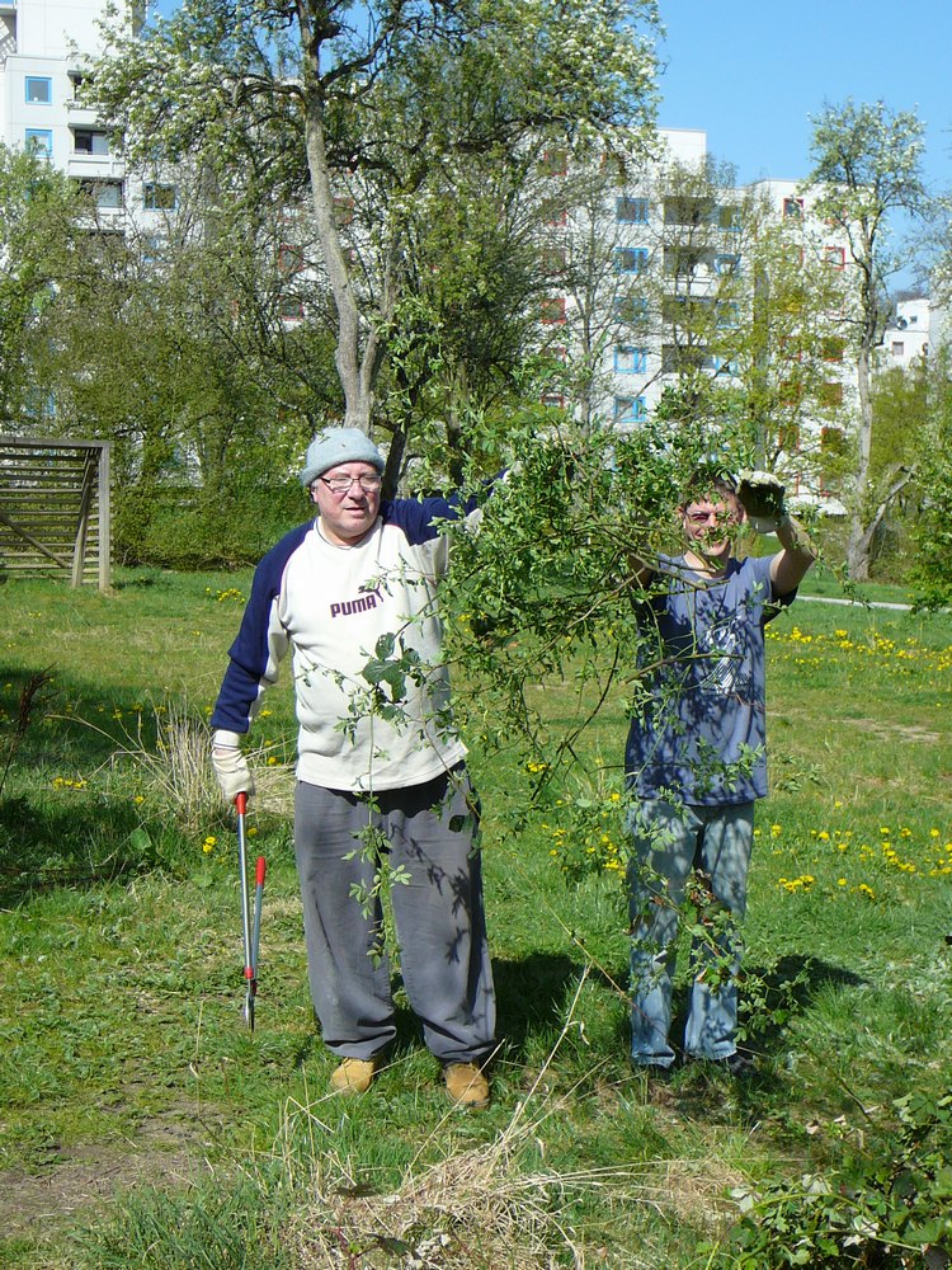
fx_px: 1907
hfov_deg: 28.0
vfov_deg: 36.8
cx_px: 476
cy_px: 635
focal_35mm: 52
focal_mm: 7.8
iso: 80
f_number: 3.4
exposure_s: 1/640
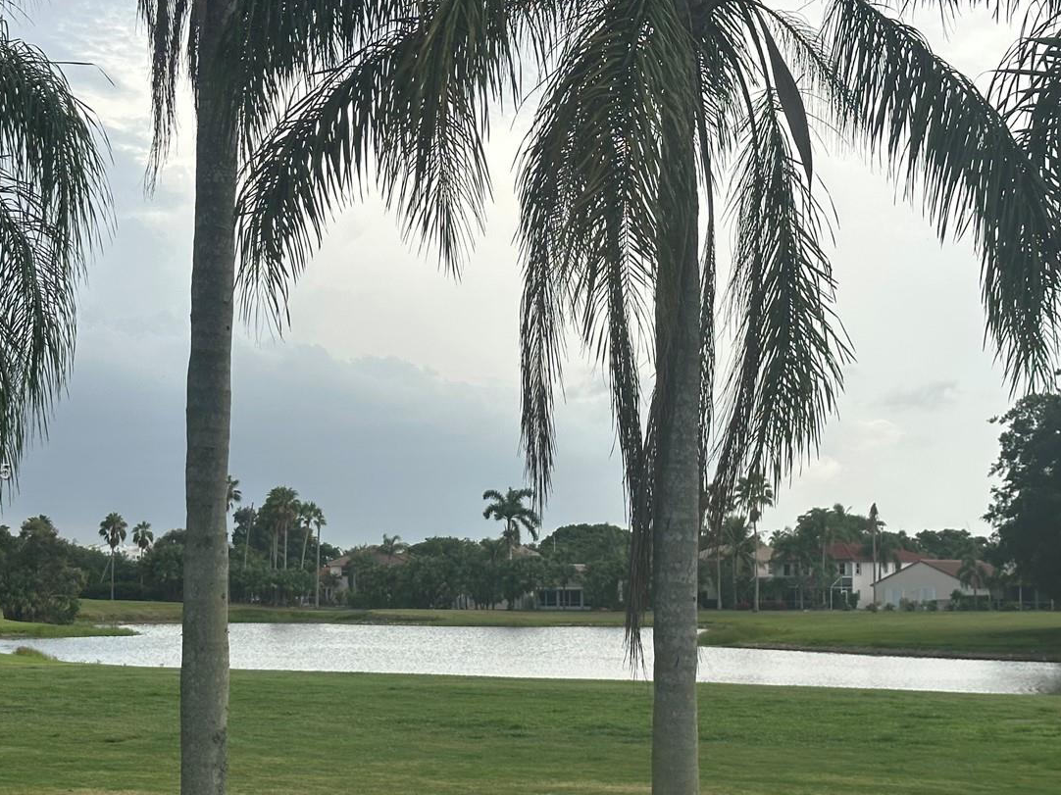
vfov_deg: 20.7
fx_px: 2176
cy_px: 473
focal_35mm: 71
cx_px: 481
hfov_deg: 27.4
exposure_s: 1/1880
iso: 64
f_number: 1.78
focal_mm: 6.86
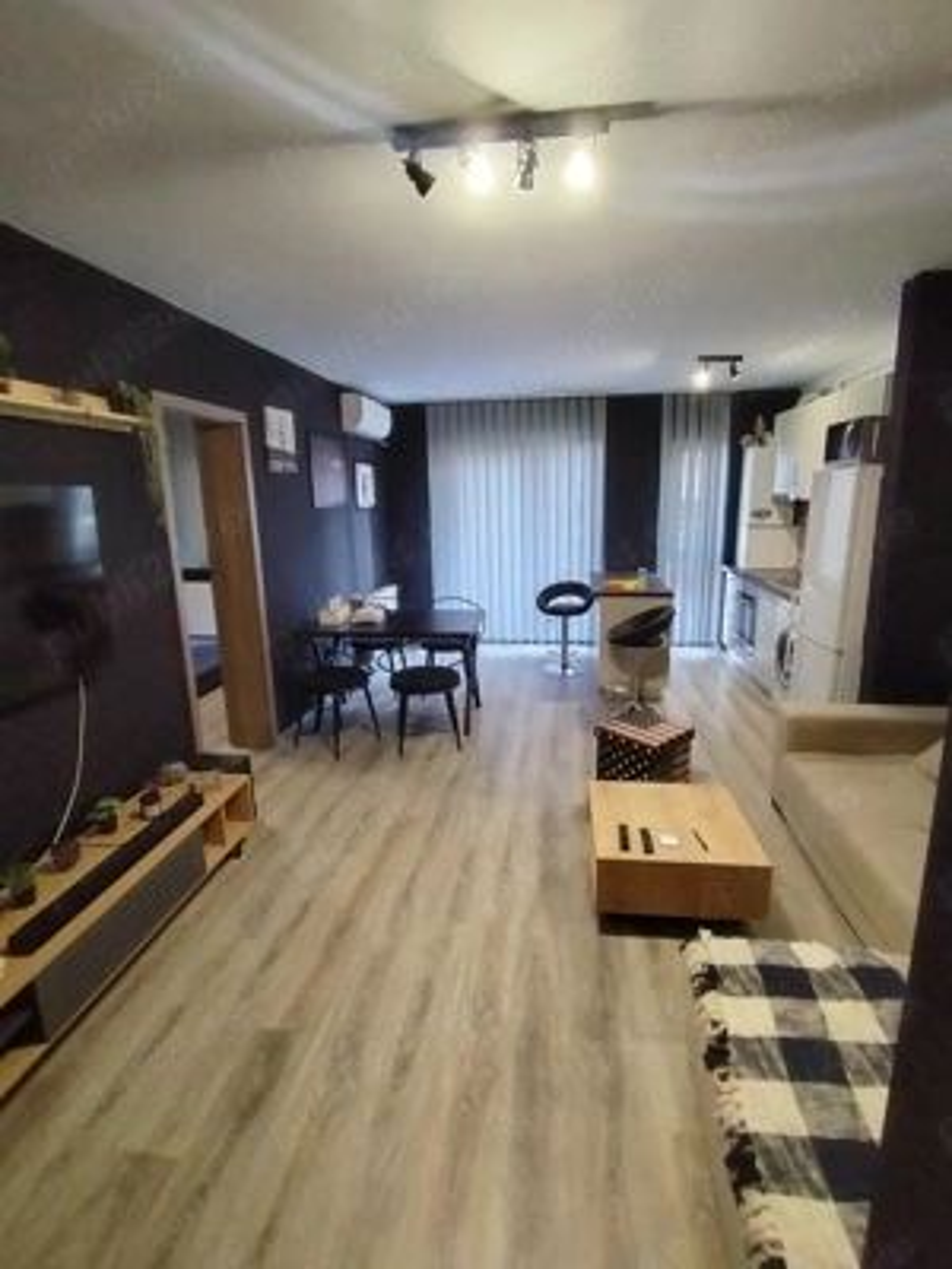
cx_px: 476
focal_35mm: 17
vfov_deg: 91.0
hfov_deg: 74.7
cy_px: 634
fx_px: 623
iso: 316
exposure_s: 1/33.3
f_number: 2.2
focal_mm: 1.42
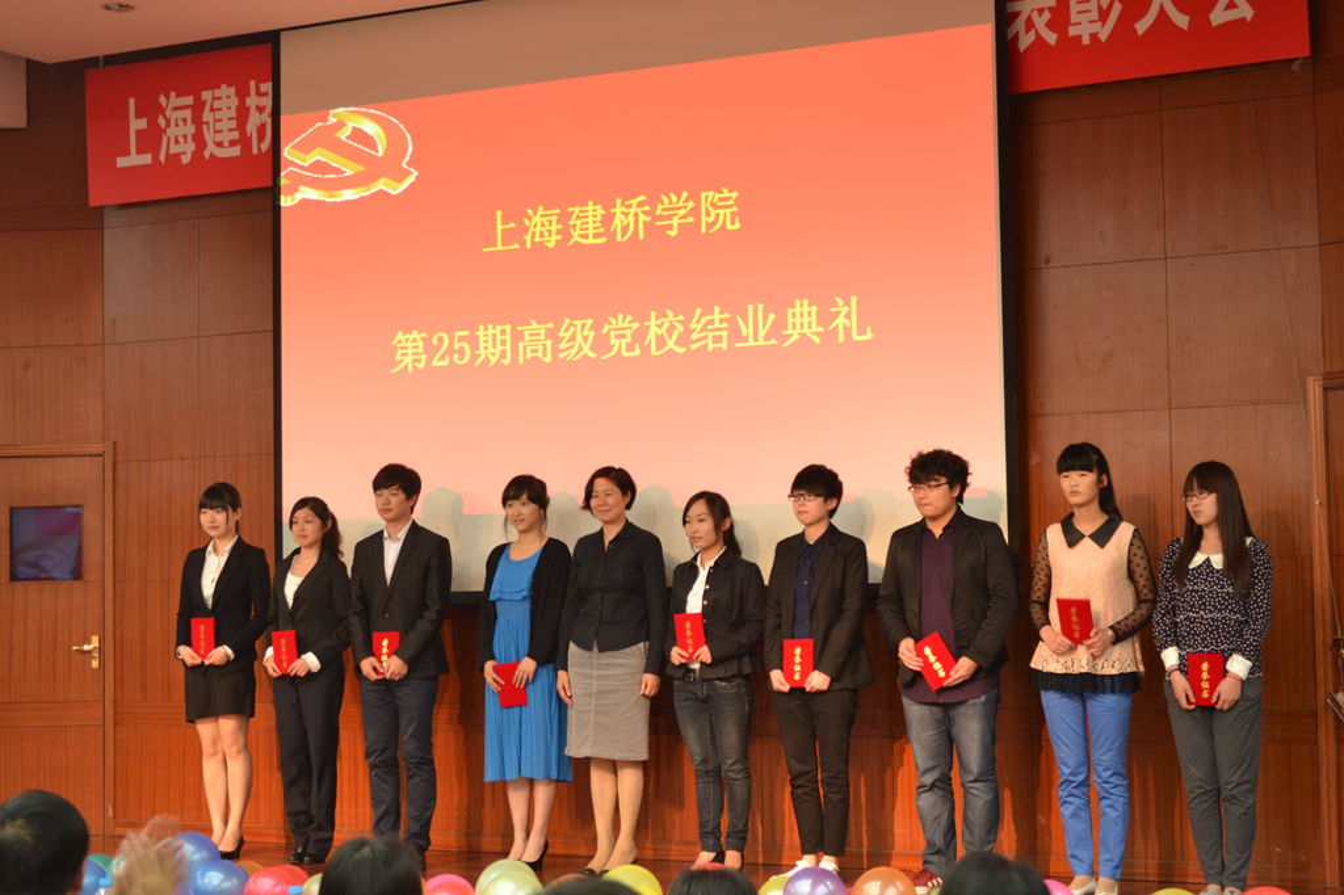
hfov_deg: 33.4
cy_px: 448
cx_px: 672
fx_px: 2239
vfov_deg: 22.6
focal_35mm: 60
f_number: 5.3
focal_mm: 40
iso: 400
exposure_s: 1/5
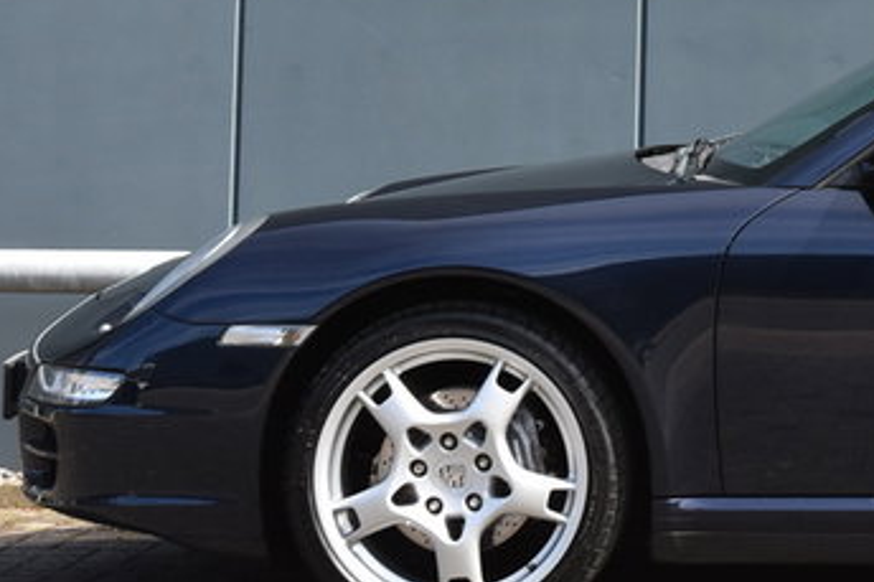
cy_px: -164
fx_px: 4343
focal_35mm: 179
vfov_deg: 7.6
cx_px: 1072
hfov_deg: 11.3
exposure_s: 1/500
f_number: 8
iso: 400
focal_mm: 40
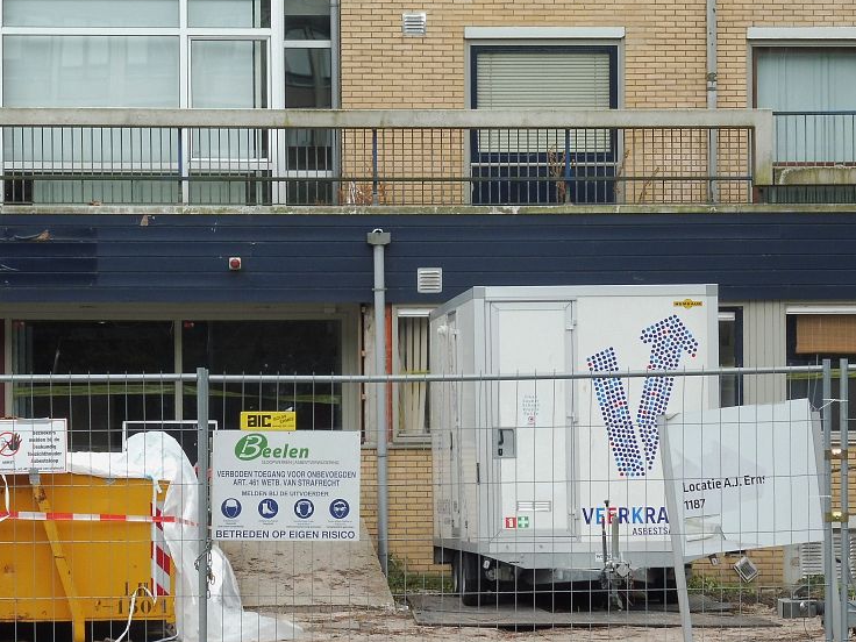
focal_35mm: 142
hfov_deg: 13.9
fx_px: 3511
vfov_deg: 10.4
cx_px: 390
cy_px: 373
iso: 125
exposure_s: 1/60
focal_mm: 18.2
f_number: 5.3
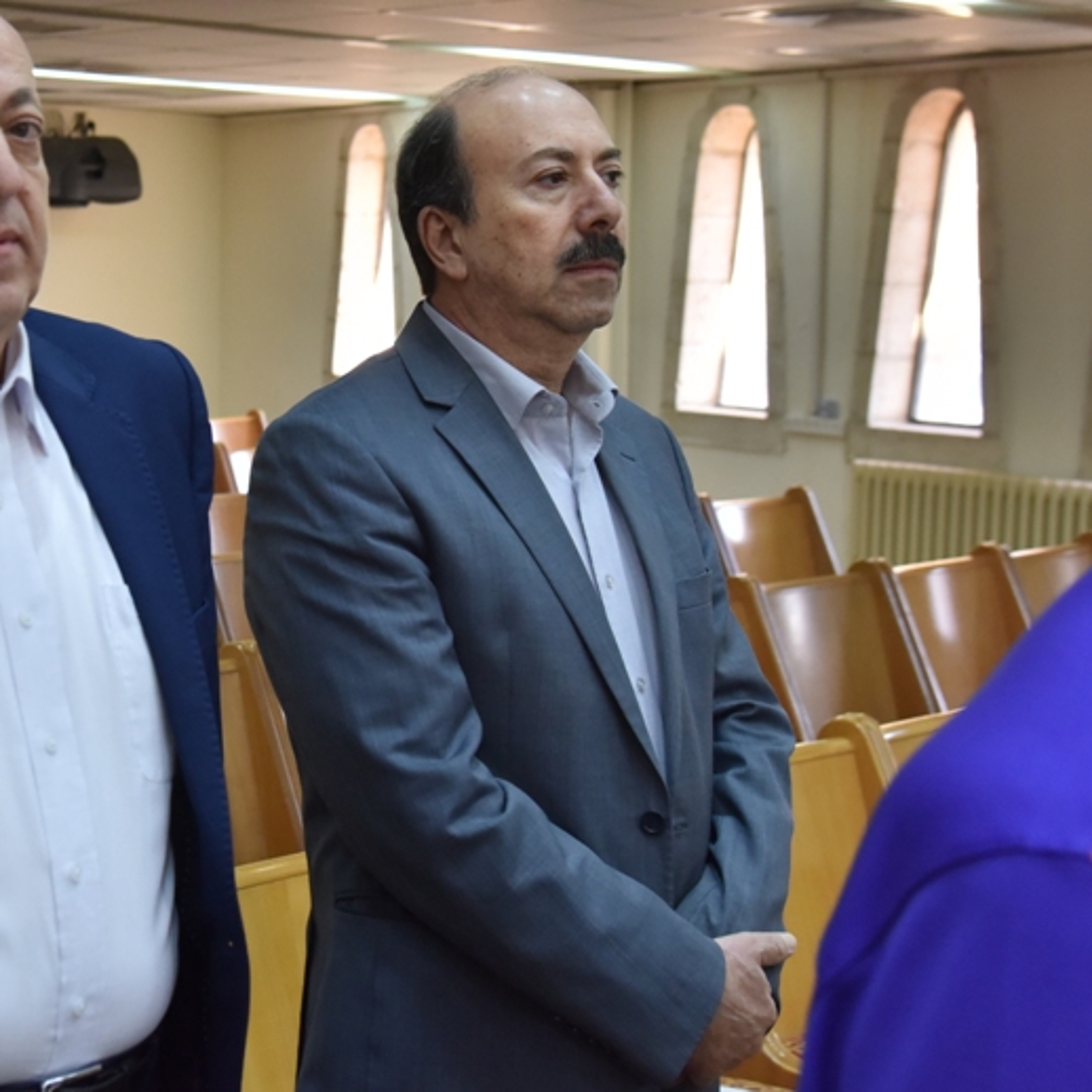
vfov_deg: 23.3
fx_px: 2641
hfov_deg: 23.0
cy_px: 440
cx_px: 183
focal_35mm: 74
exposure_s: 1/125
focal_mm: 44
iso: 1600
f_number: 5.6
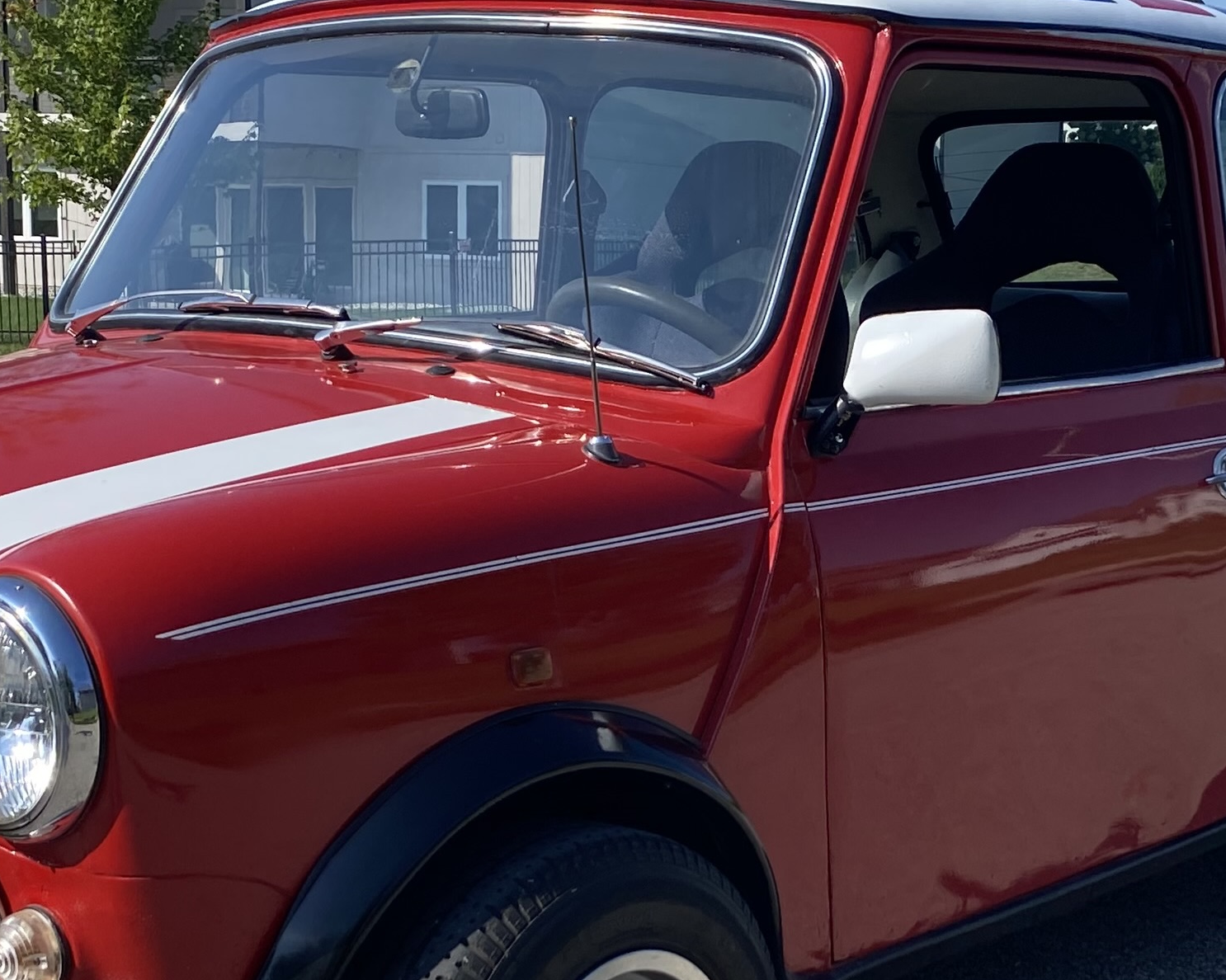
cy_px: 660
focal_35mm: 54
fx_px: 1959
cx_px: 501
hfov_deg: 34.7
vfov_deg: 27.9
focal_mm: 4.25
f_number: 1.8
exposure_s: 1/1585
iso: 32
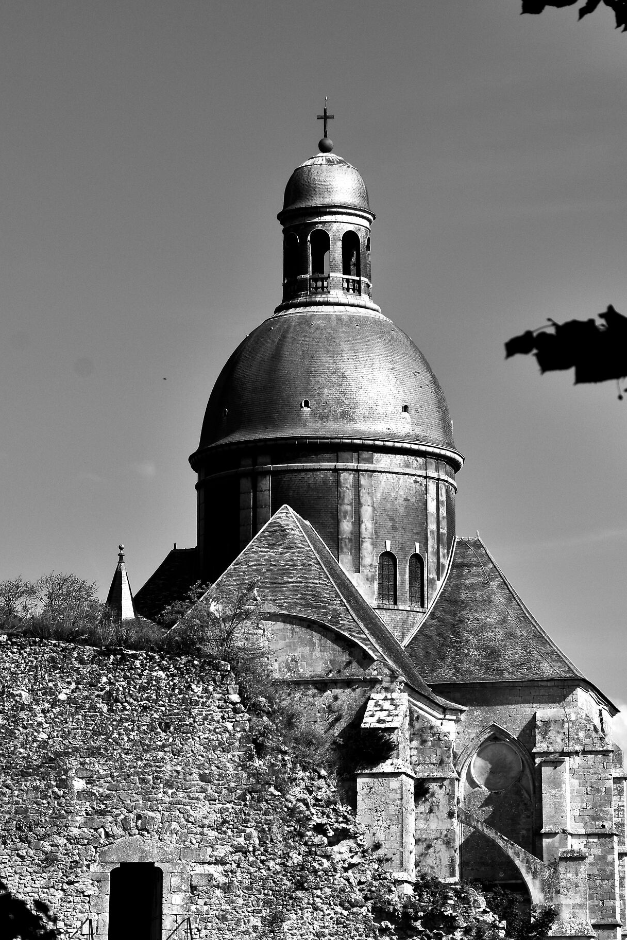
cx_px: 376
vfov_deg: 14.9
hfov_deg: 9.9
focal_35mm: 138
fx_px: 3606
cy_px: 484
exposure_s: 1/800
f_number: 10
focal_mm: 70
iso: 200
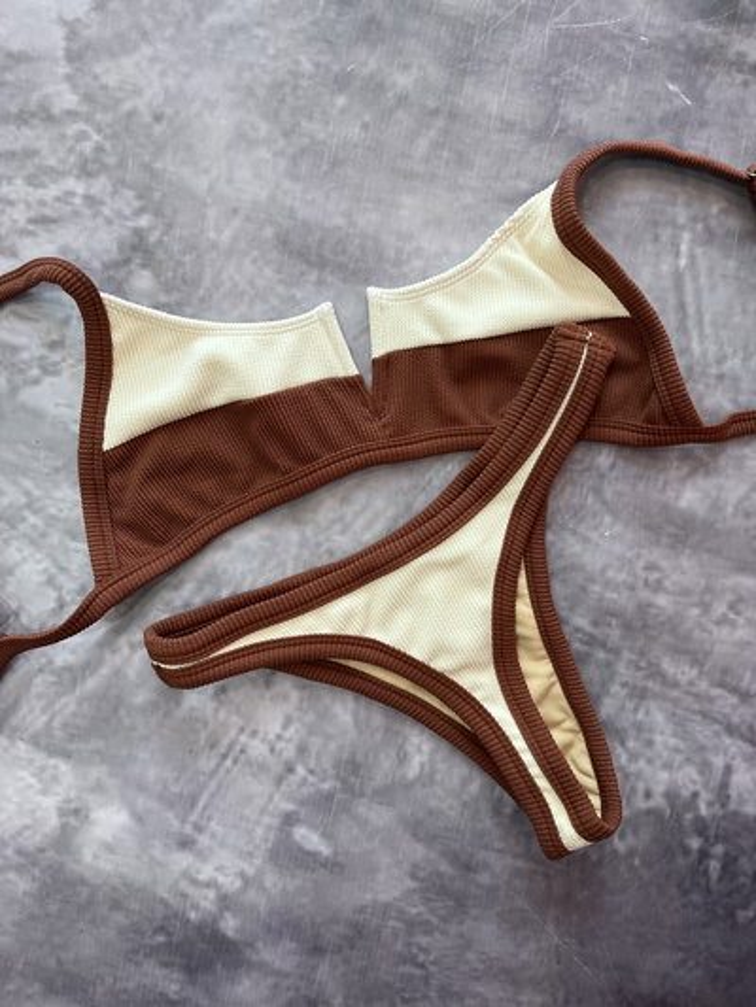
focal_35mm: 26
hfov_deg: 53.1
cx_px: 378
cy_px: 504
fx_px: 757
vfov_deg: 67.3
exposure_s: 1/105
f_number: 1.6
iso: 125
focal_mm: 5.1
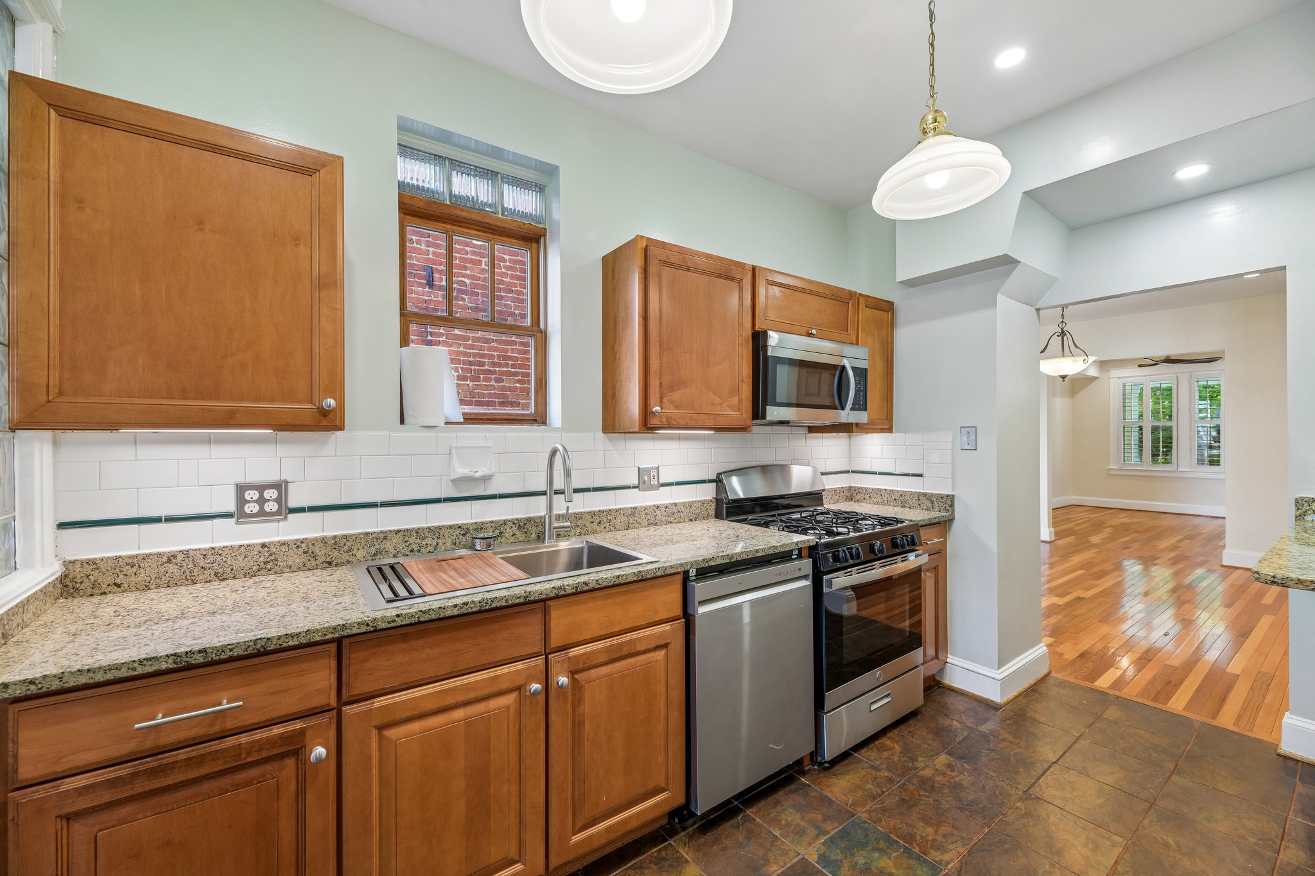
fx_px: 511
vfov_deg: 81.2
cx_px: 658
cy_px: 438
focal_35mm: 14
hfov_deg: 104.3
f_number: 8
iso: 400
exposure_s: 1/13
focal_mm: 14
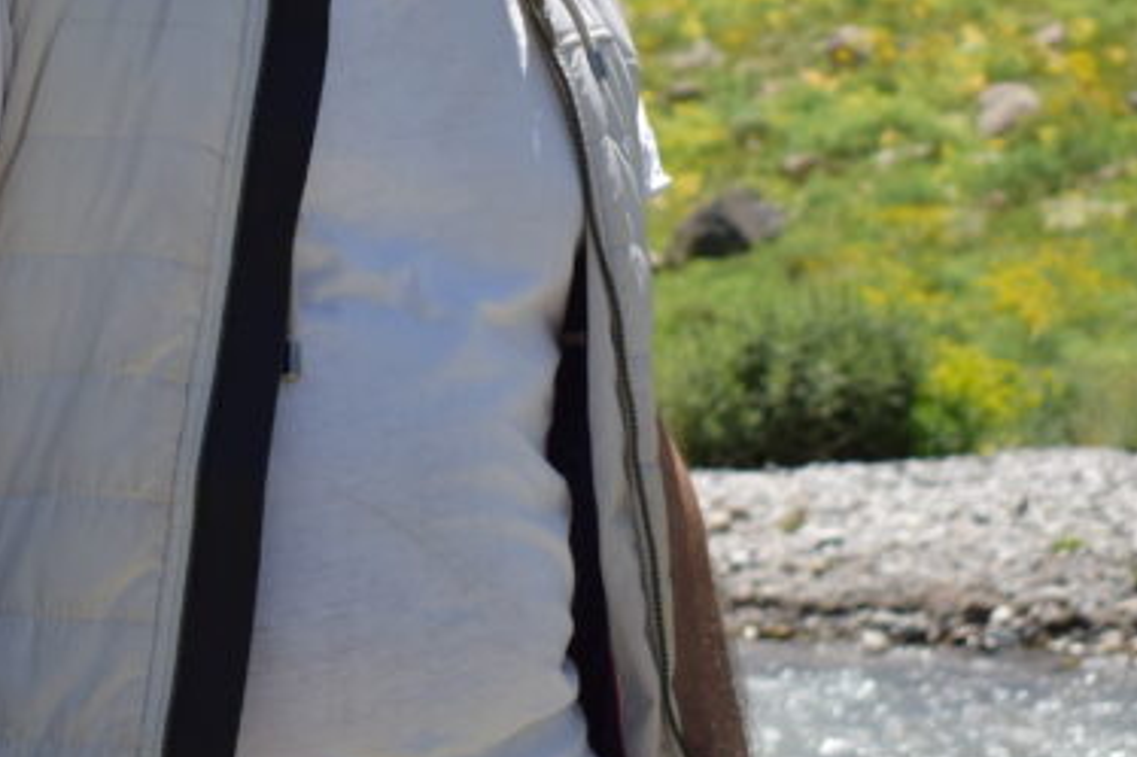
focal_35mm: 115
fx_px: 3630
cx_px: 339
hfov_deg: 17.7
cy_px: -152
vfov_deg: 11.7
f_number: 4.2
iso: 200
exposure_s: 1/2000
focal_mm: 28
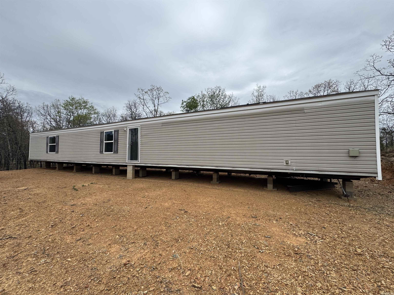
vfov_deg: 85.7
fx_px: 159
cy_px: 148
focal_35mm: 14
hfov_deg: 102.1
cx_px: 197
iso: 40
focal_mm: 2.22
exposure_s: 1/1078
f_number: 2.2
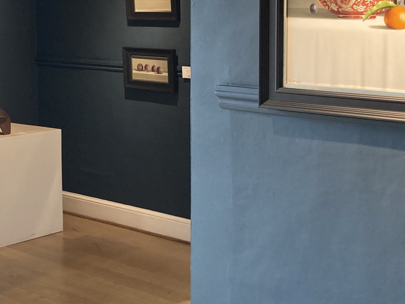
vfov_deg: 21.0
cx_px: 65
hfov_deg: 27.4
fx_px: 807
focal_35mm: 69
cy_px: 46
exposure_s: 1/100
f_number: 1.8
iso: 80
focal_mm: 3.99
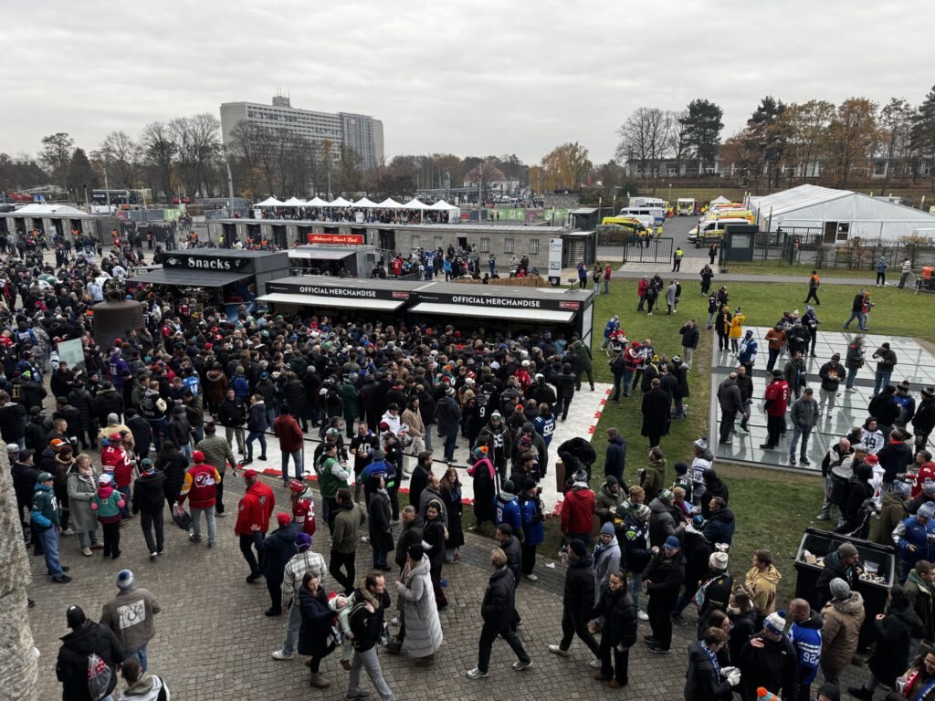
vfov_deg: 56.8
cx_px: 468
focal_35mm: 24
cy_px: 350
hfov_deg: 71.6
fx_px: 648
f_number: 1.78
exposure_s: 1/241
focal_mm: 6.76
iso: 64
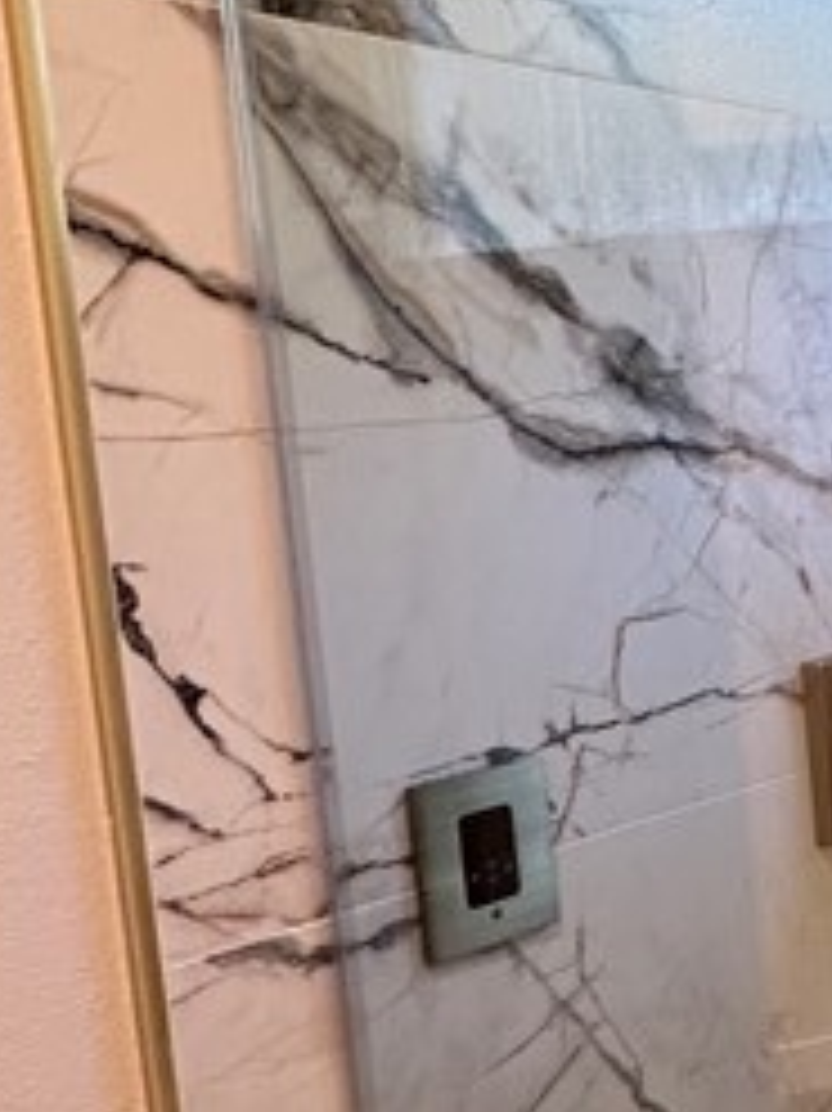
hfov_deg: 19.0
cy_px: 590
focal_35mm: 58
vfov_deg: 33.2
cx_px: 1516
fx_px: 1860
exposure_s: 1/60
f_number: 2.2
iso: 200
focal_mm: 2.22
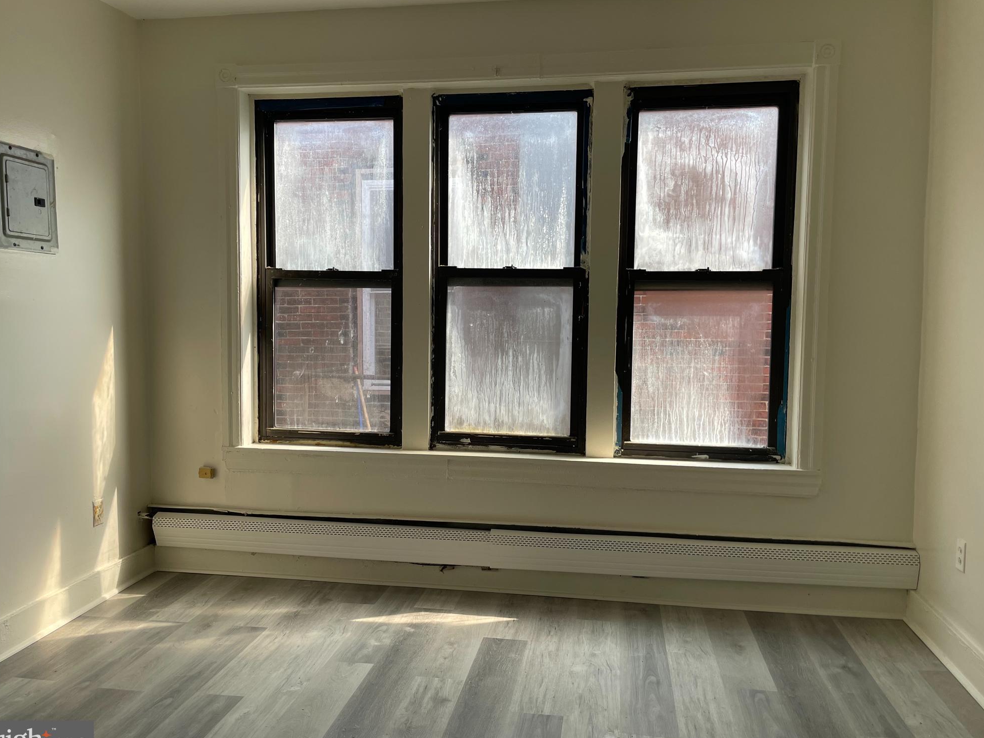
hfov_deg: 65.3
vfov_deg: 51.3
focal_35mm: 27
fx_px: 768
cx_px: 480
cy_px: 378
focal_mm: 4.2
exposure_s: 1/332
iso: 50
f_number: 1.6
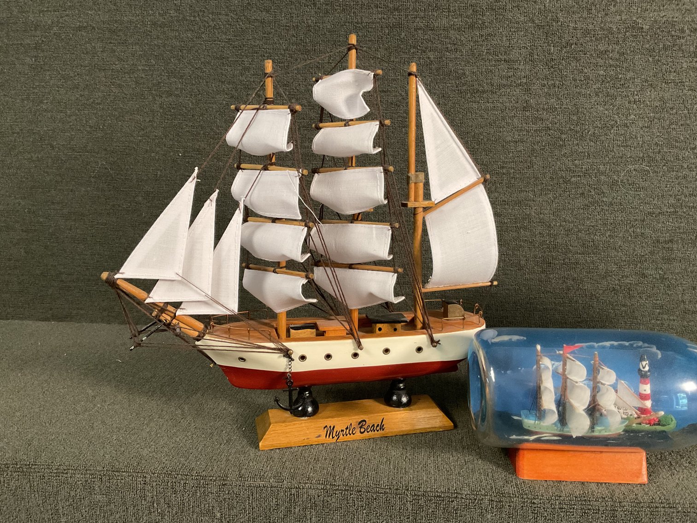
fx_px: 584
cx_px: 348
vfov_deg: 48.2
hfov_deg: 61.7
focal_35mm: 29
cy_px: 262
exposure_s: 1/60
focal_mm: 3
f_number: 1.8
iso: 250
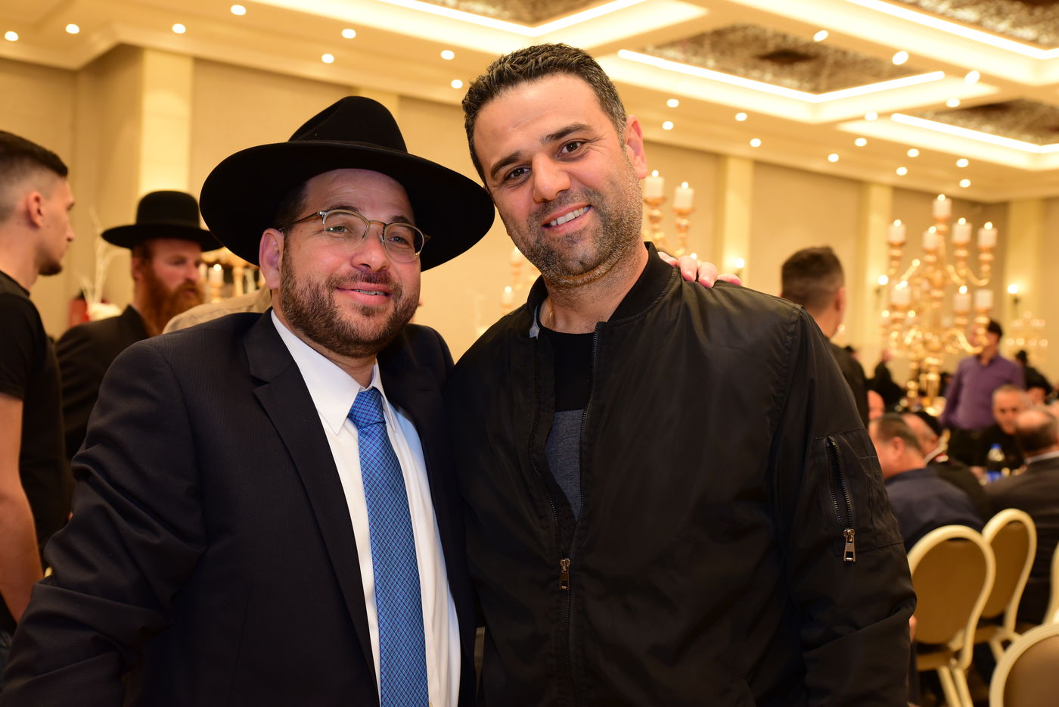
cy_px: 354
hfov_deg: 46.4
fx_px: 1236
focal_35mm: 42
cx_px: 530
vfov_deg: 31.9
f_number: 5.6
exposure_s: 1/100
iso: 1600
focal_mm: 42
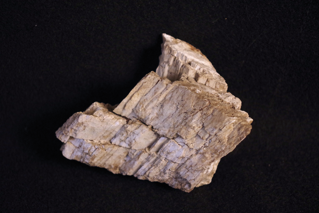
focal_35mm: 49
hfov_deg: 40.3
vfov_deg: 27.5
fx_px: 434
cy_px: 106
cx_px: 160
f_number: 4
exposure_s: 1/50
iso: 3200
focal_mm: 33
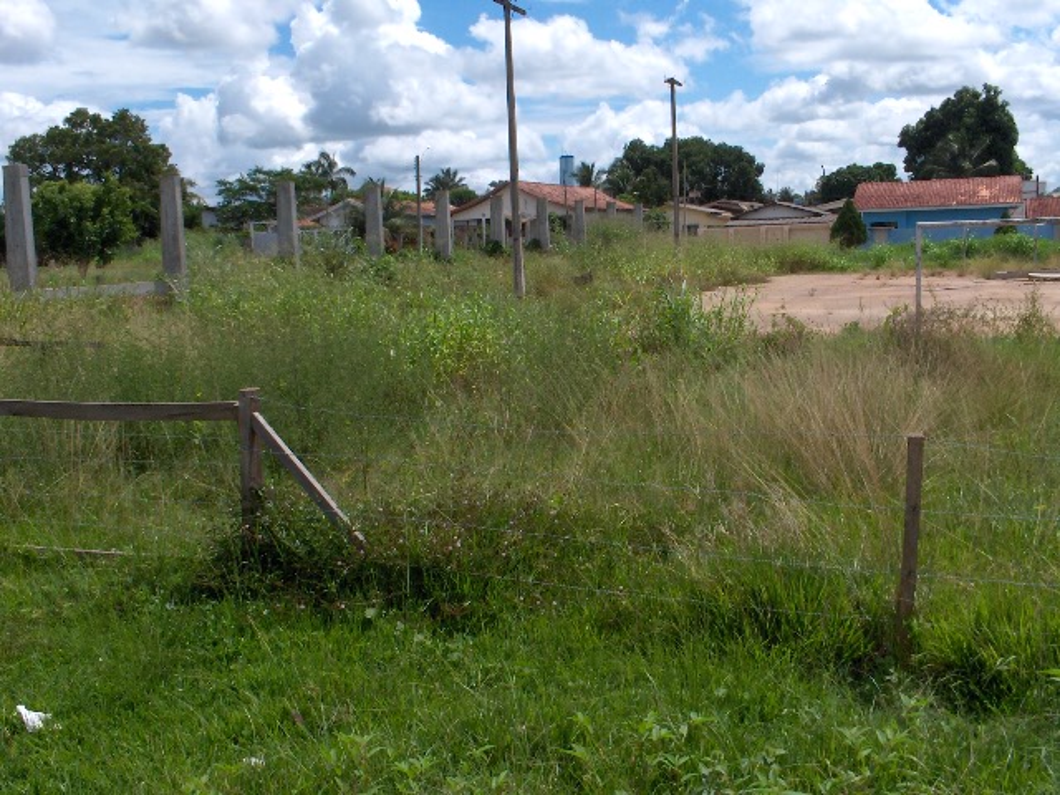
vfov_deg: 38.7
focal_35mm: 37
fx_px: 1133
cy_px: 398
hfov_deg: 50.1
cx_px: 530
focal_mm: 6.11
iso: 100
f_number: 6.5
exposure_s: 1/625
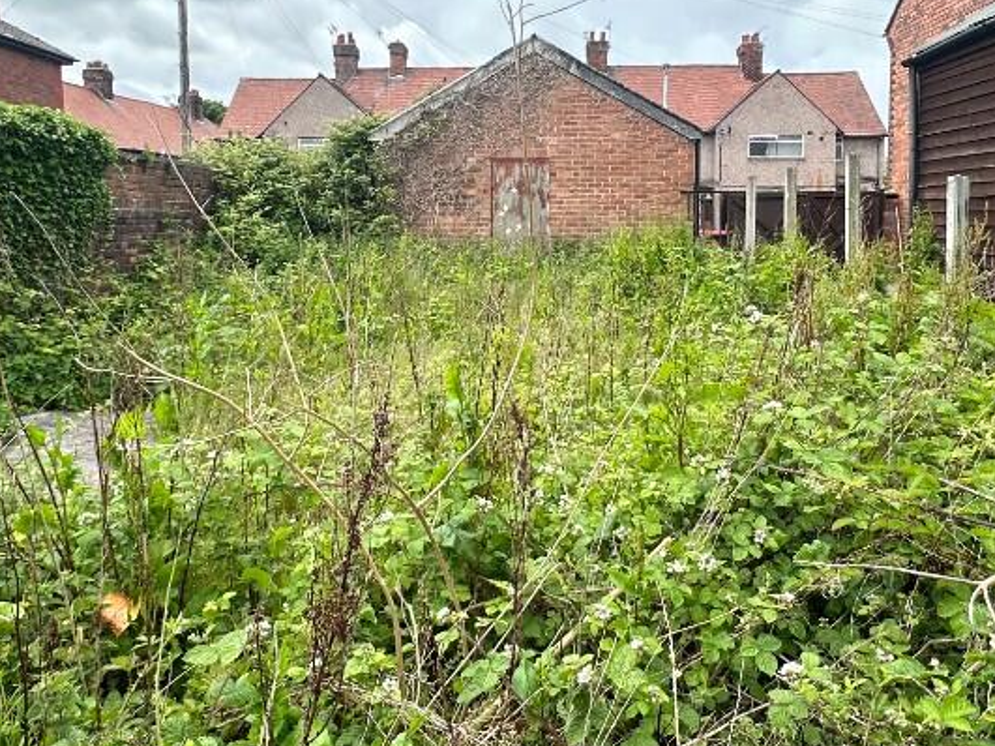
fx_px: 776
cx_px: 523
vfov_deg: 50.9
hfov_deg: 65.3
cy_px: 287
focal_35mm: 27
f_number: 2.2
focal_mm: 2.22
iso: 40
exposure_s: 1/1014
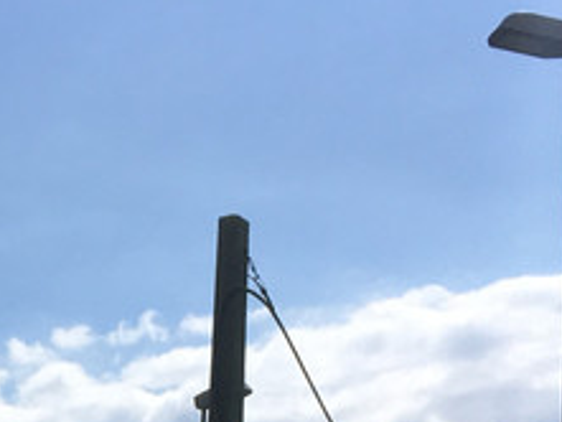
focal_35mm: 140
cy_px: 1009
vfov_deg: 9.5
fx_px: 2274
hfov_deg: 13.4
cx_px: -230
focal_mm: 4.15
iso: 25
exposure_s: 1/4525
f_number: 2.2
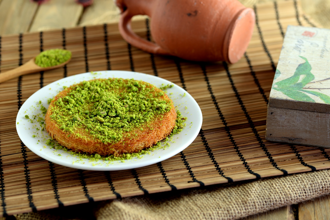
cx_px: 165
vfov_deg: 13.0
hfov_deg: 19.5
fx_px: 963
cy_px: 110
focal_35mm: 105
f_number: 7.1
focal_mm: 105
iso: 125
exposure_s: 1/8
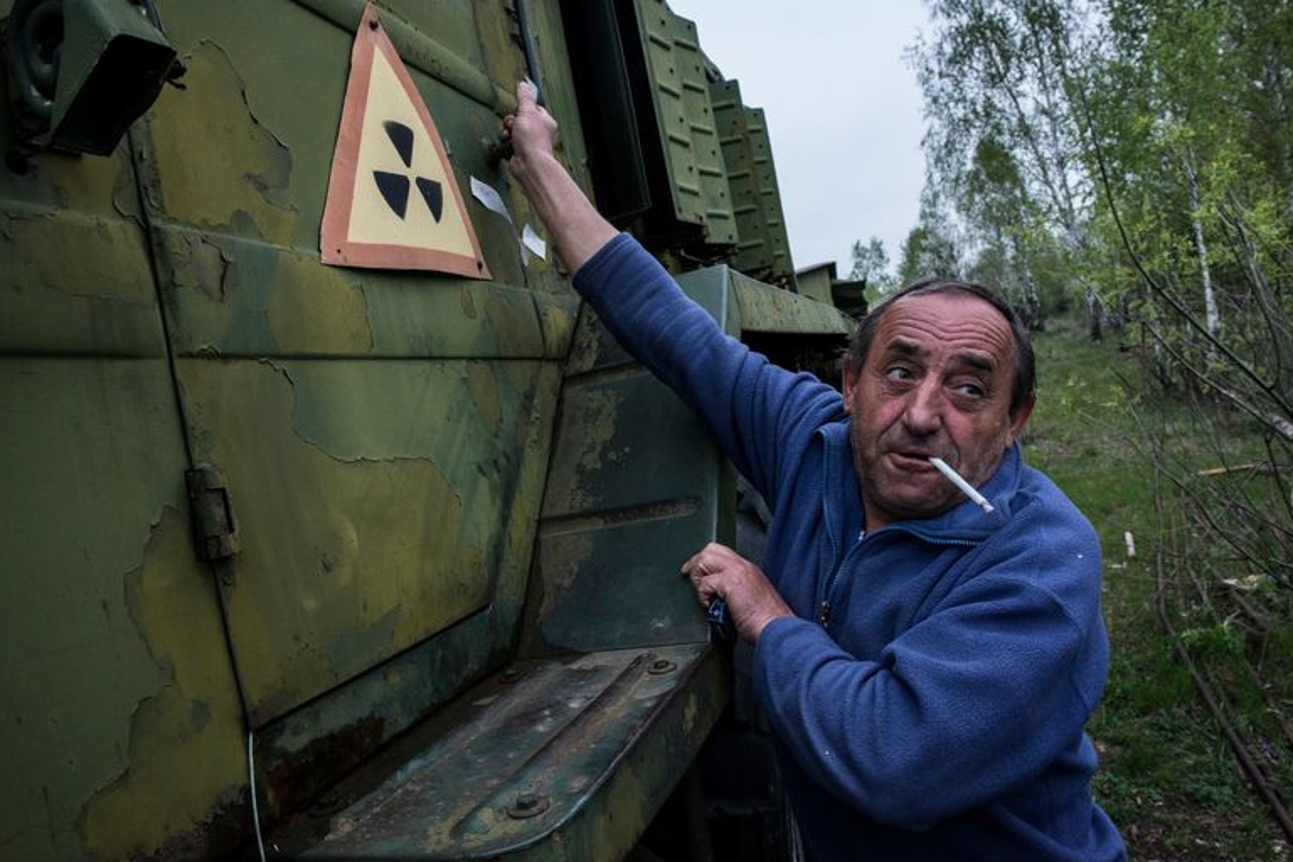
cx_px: 663
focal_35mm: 25
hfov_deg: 71.5
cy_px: 419
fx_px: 898
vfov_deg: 51.3
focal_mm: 24
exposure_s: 1/80
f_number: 9
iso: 3600
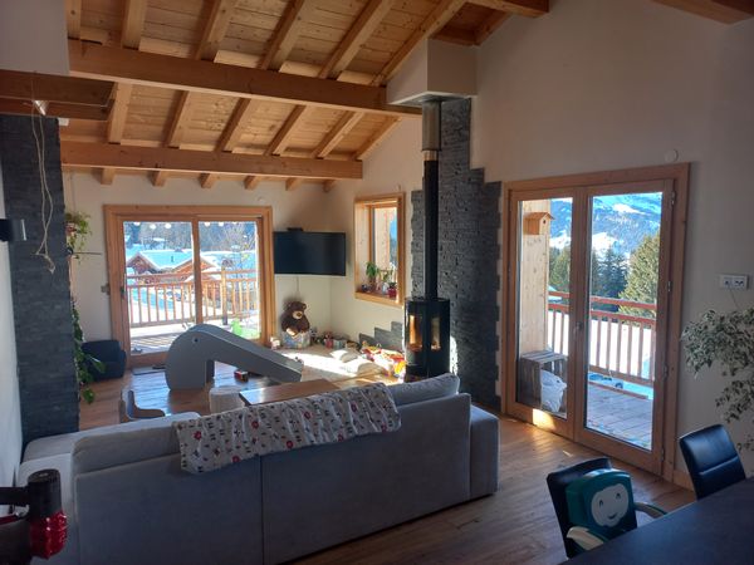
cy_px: 282
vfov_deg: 54.9
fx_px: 545
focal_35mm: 25
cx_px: 377
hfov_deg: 69.4
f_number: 1.8
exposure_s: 1/49
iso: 32
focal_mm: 4.6
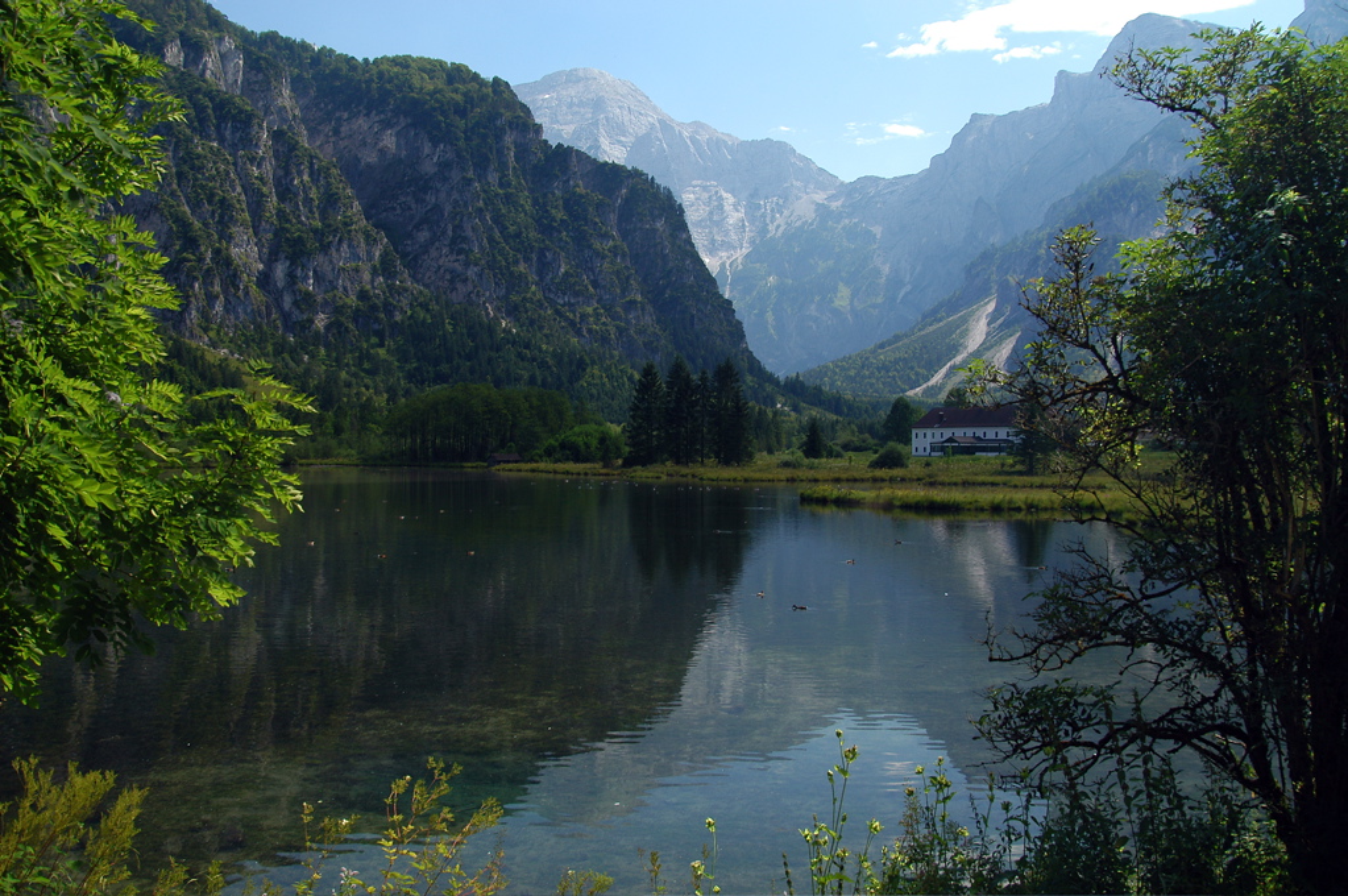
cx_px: 674
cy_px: 448
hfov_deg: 53.2
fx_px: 1347
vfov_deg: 36.8
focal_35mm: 36
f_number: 5.6
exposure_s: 1/125
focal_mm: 24
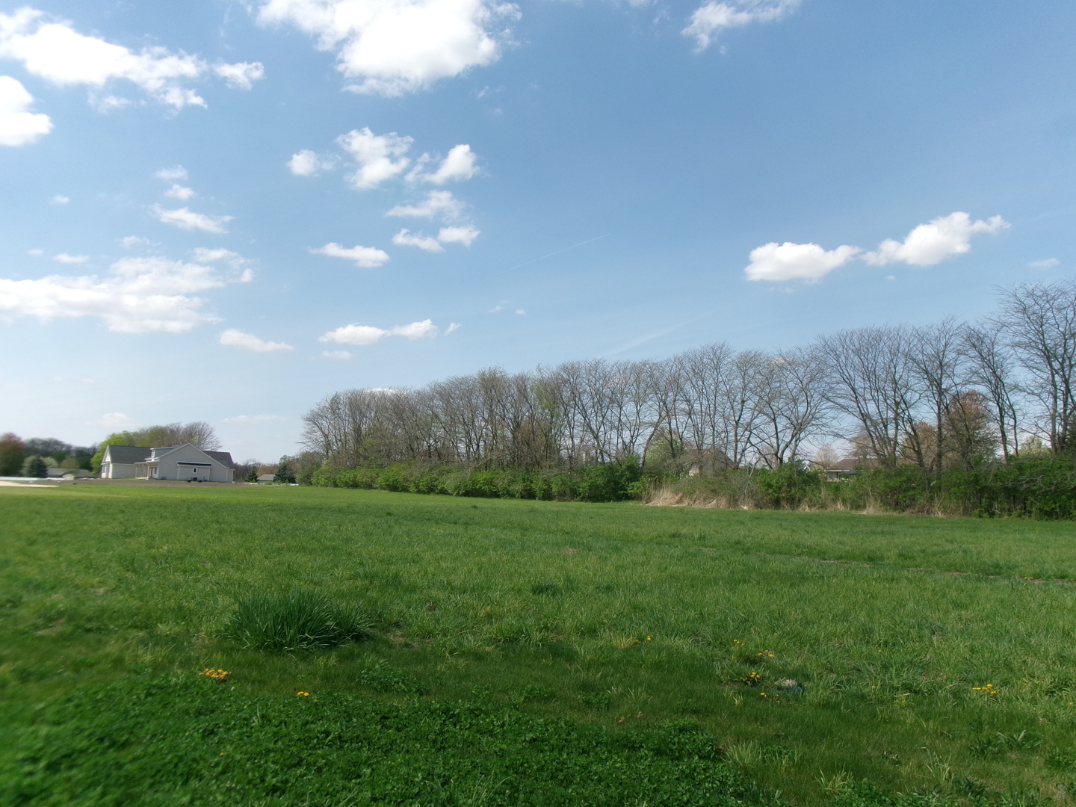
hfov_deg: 63.4
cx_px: 538
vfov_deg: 49.7
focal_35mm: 28
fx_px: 870
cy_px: 404
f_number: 10.8
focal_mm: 5.1
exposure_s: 1/140
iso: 100
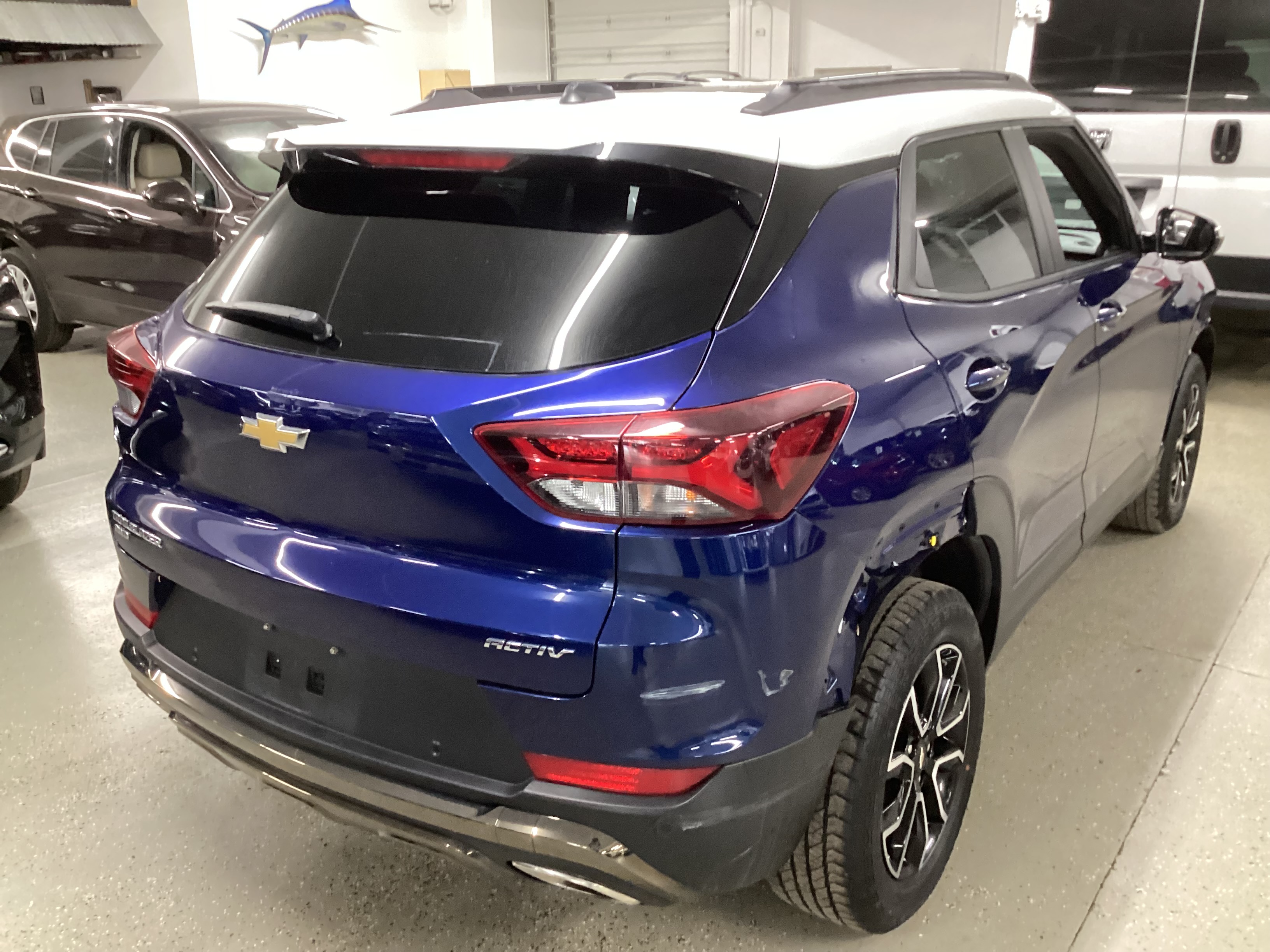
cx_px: 635
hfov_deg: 58.4
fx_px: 1137
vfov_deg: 45.4
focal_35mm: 31
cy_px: 476
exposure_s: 1/25
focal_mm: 3.3
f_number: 2.4
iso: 320
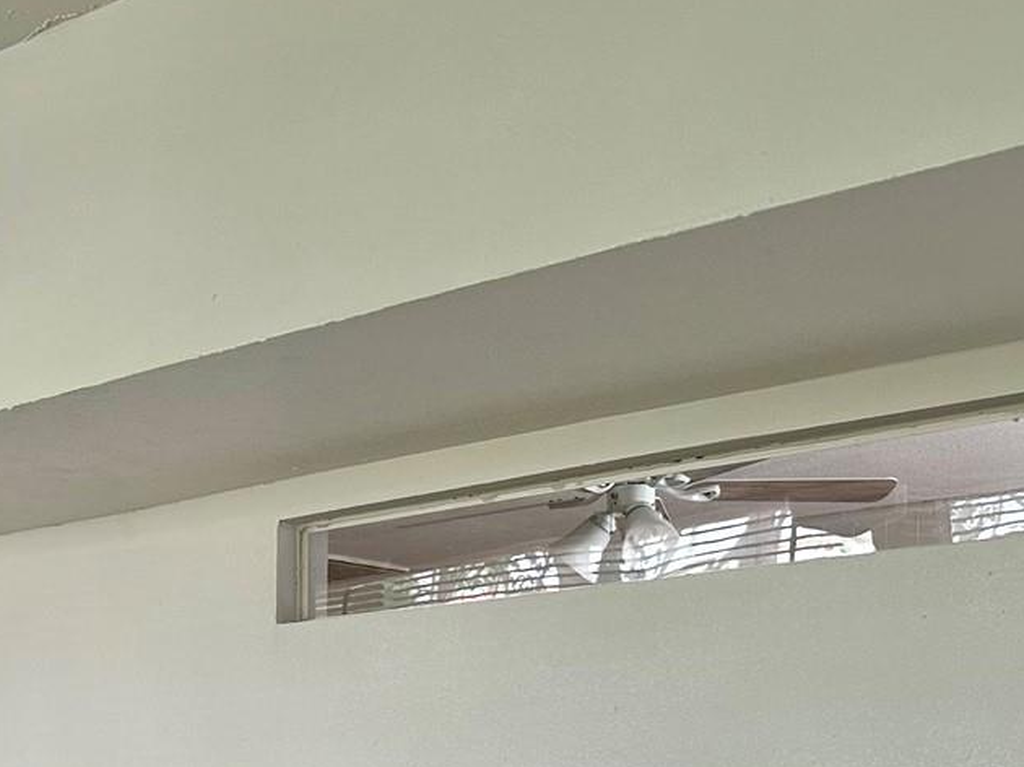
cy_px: 931
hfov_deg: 30.1
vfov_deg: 22.1
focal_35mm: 61
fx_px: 1804
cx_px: 68
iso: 125
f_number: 1.78
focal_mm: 6.86
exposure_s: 1/121
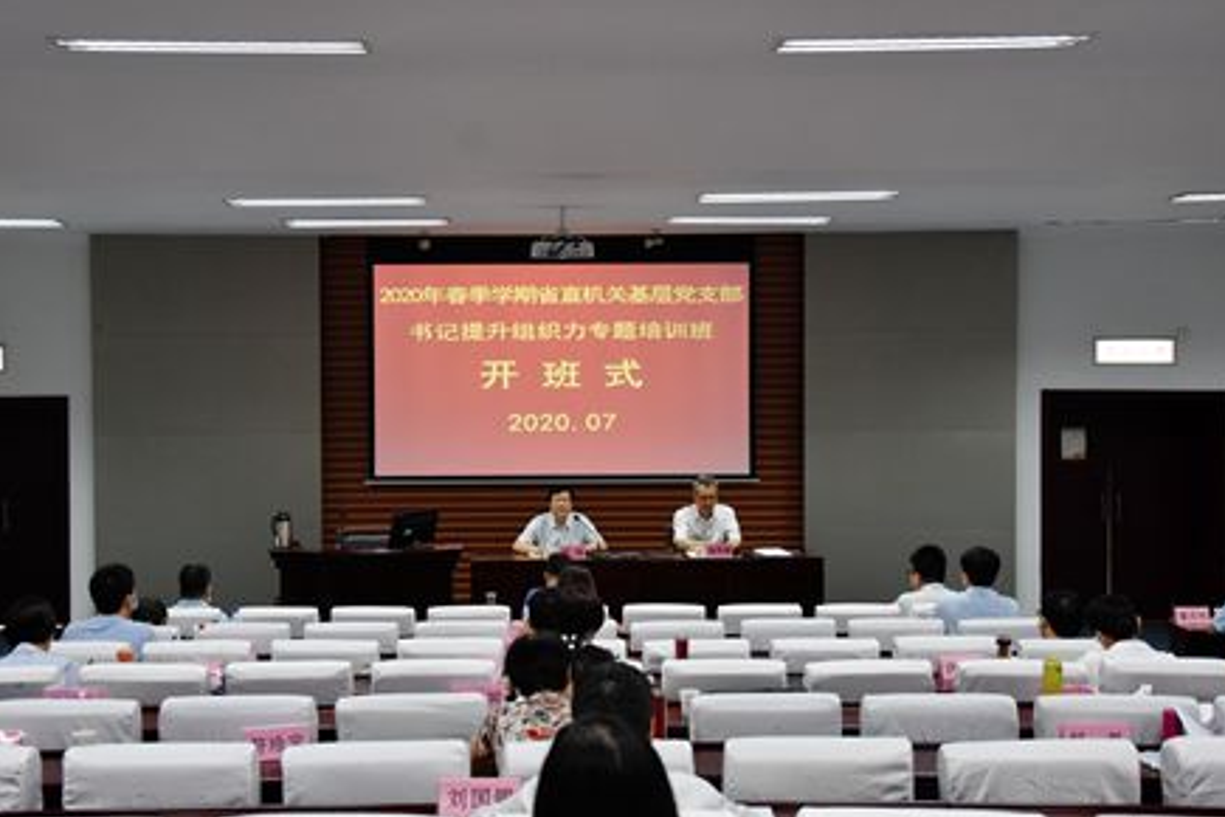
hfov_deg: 37.5
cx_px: 560
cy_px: 392
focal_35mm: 53
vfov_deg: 25.5
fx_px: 1803
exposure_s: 1/60
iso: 1600
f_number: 4.2
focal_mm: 32
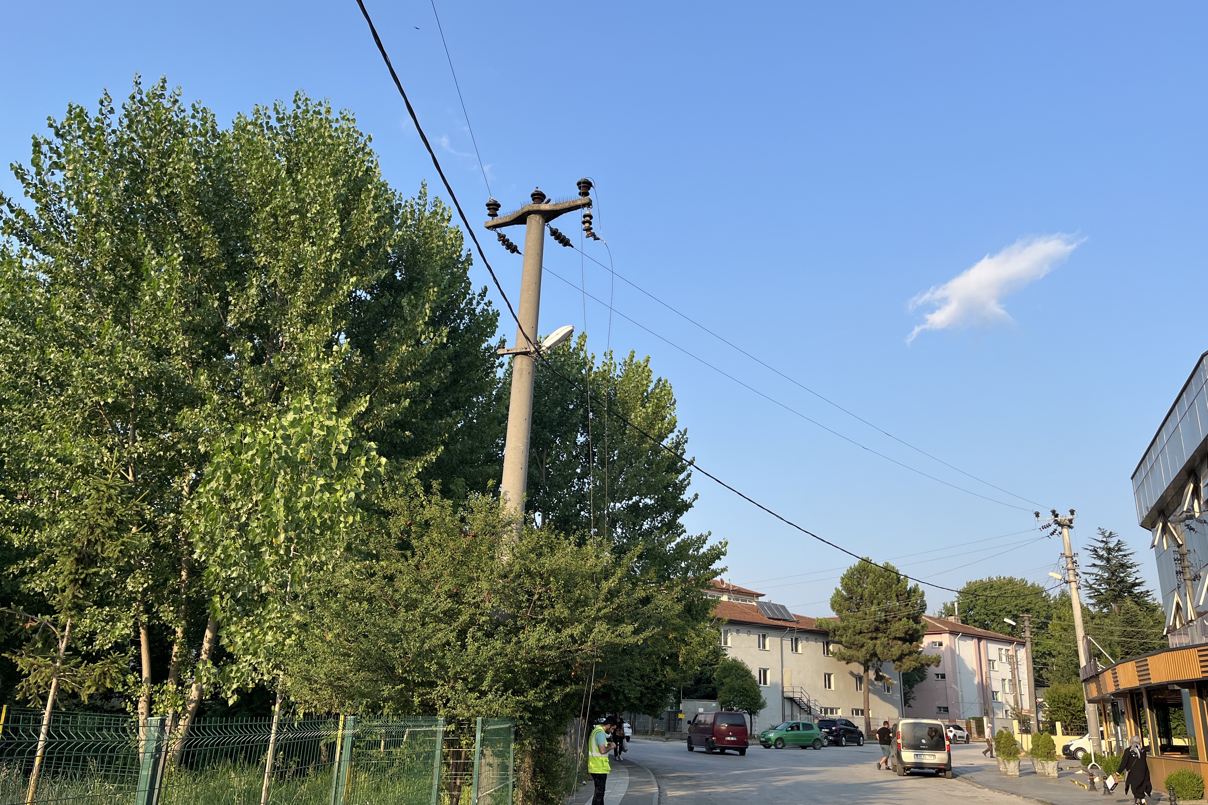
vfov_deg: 46.4
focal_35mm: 28
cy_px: 382
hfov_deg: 65.5
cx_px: 624
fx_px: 939
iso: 50
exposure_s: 1/1776
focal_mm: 5.1
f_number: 1.6
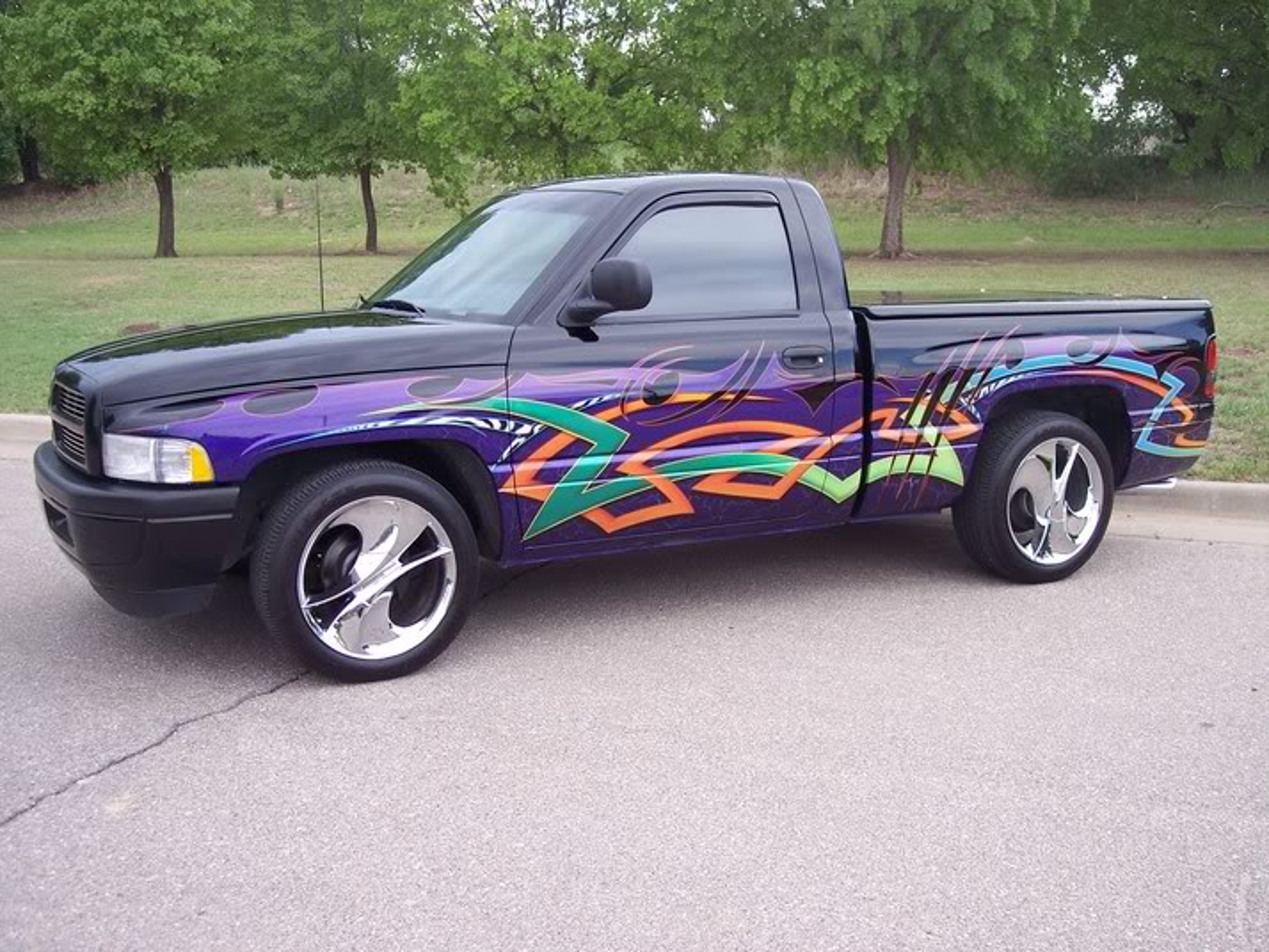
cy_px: 476
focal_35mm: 39
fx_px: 1430
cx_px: 634
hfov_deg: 47.8
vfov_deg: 36.8
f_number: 3.4
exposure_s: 1/180
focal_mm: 8
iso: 100
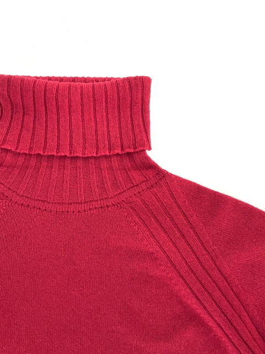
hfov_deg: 48.2
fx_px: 296
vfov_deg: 61.7
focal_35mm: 29
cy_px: 177
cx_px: 132
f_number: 1.8
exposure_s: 1/120
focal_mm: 3
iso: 32
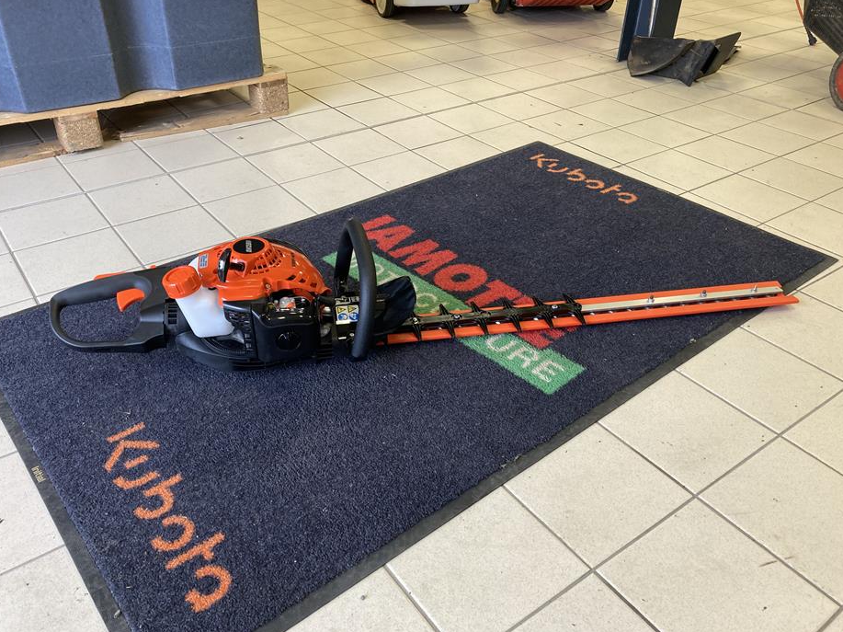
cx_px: 416
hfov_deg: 61.7
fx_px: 706
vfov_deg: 48.2
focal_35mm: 29
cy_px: 323
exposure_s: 1/50
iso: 80
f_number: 1.8
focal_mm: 3.99
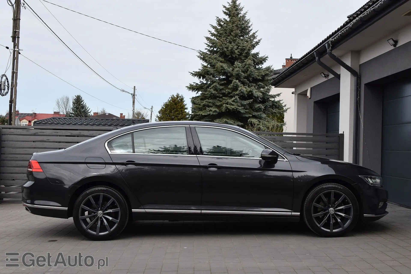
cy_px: 137
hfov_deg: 45.0
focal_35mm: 44
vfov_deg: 30.8
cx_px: 206
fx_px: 497
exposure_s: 1/320
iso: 320
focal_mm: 29
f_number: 9
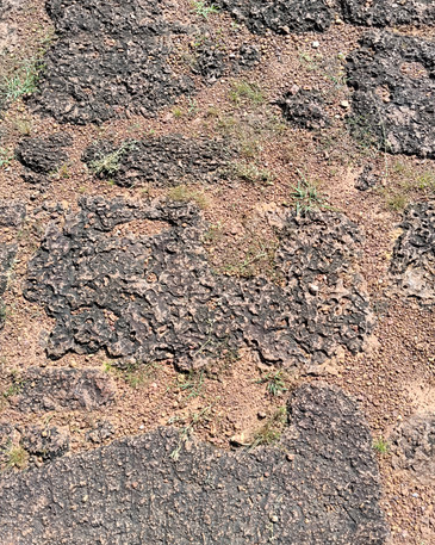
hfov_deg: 47.1
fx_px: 499
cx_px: 220
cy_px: 268
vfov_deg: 57.2
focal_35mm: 31
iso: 50
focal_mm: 4.22
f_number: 1.8
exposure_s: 1/594
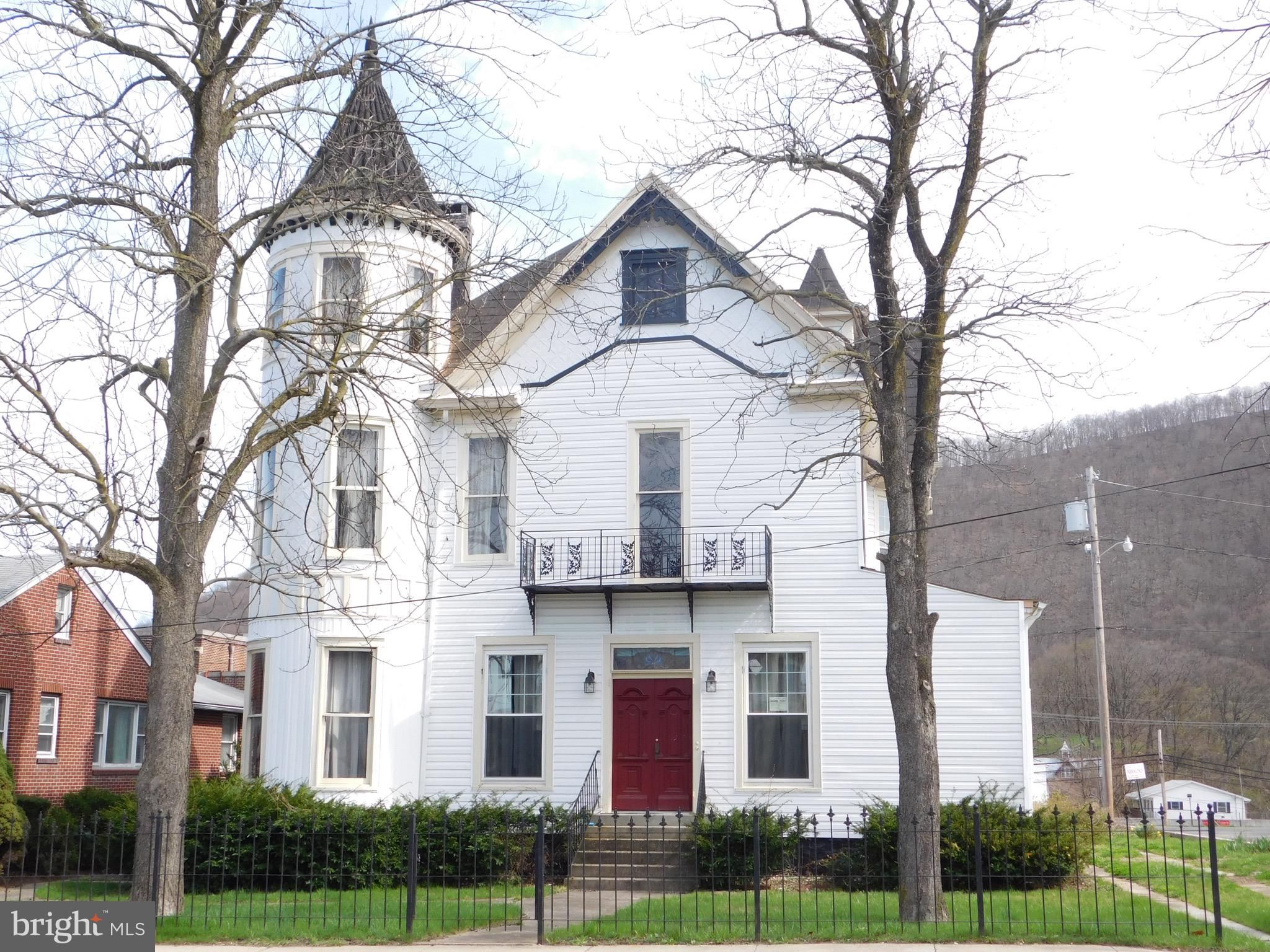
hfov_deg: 46.8
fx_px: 1468
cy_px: 476
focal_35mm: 40
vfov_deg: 36.0
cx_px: 635
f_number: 3.6
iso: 125
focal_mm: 7.1
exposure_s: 1/400
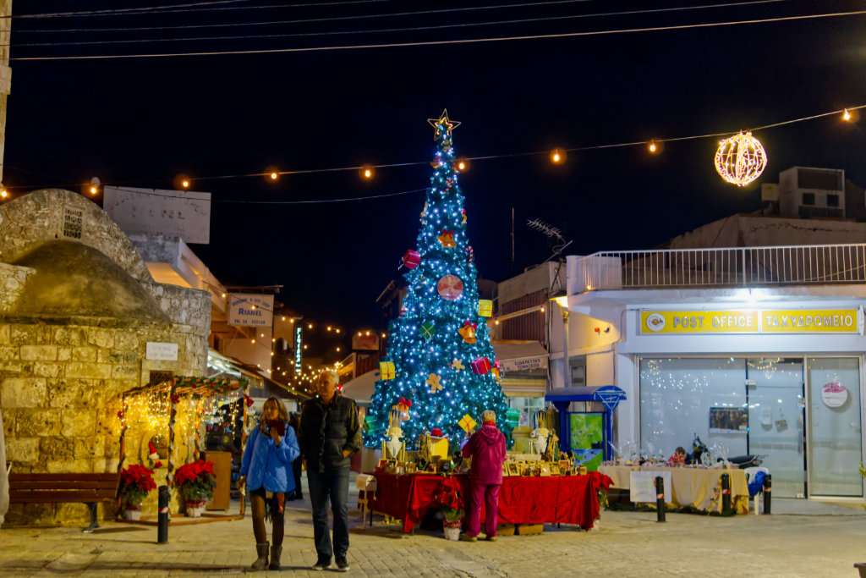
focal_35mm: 45
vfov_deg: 29.9
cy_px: 289
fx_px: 1083
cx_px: 433
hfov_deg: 43.6
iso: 1600
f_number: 2
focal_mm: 30
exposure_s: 1/160
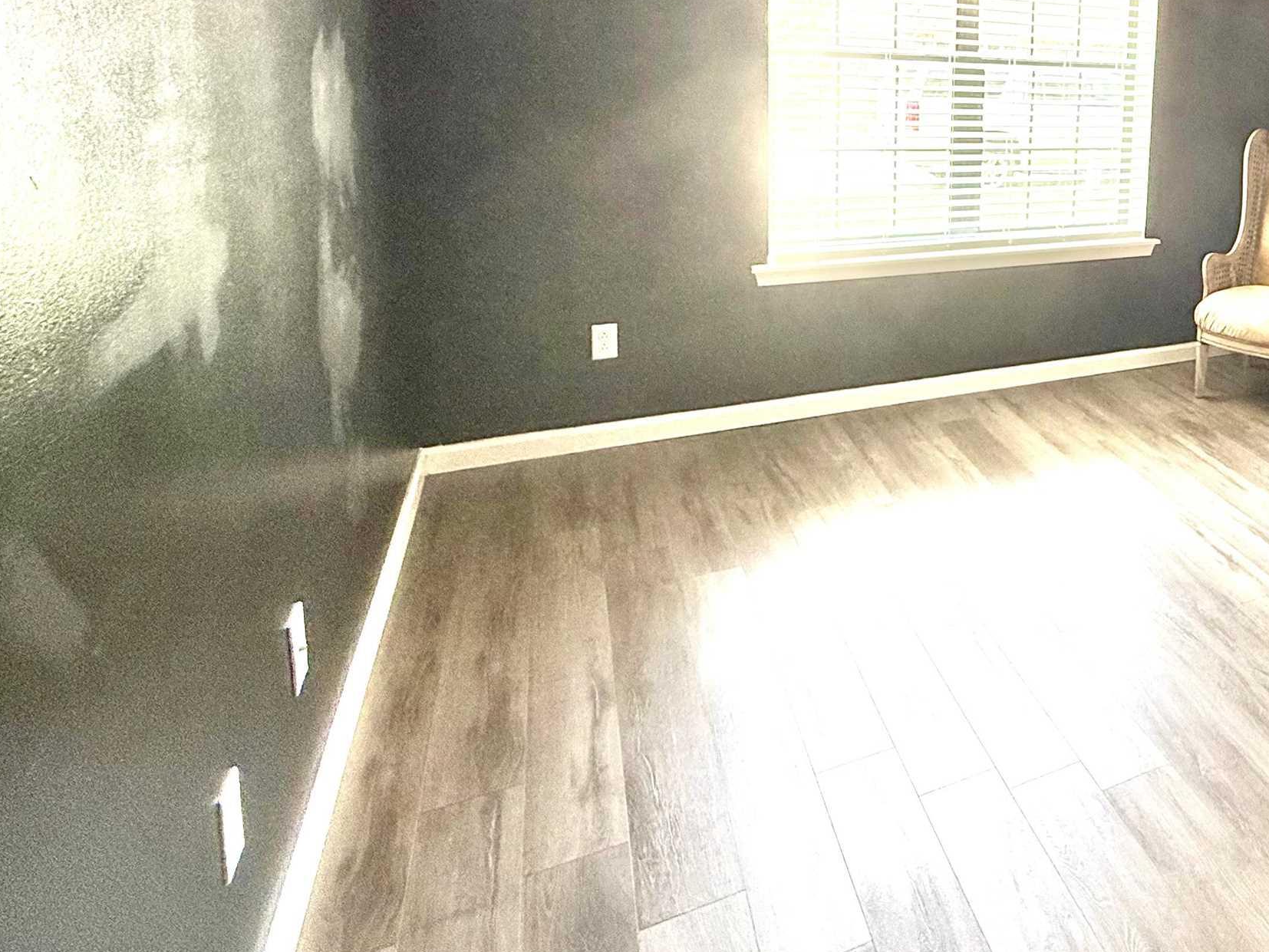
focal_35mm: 26
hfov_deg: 57.9
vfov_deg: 49.9
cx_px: 1139
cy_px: 188
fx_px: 953
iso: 125
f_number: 2.2
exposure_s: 1/99
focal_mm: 2.22
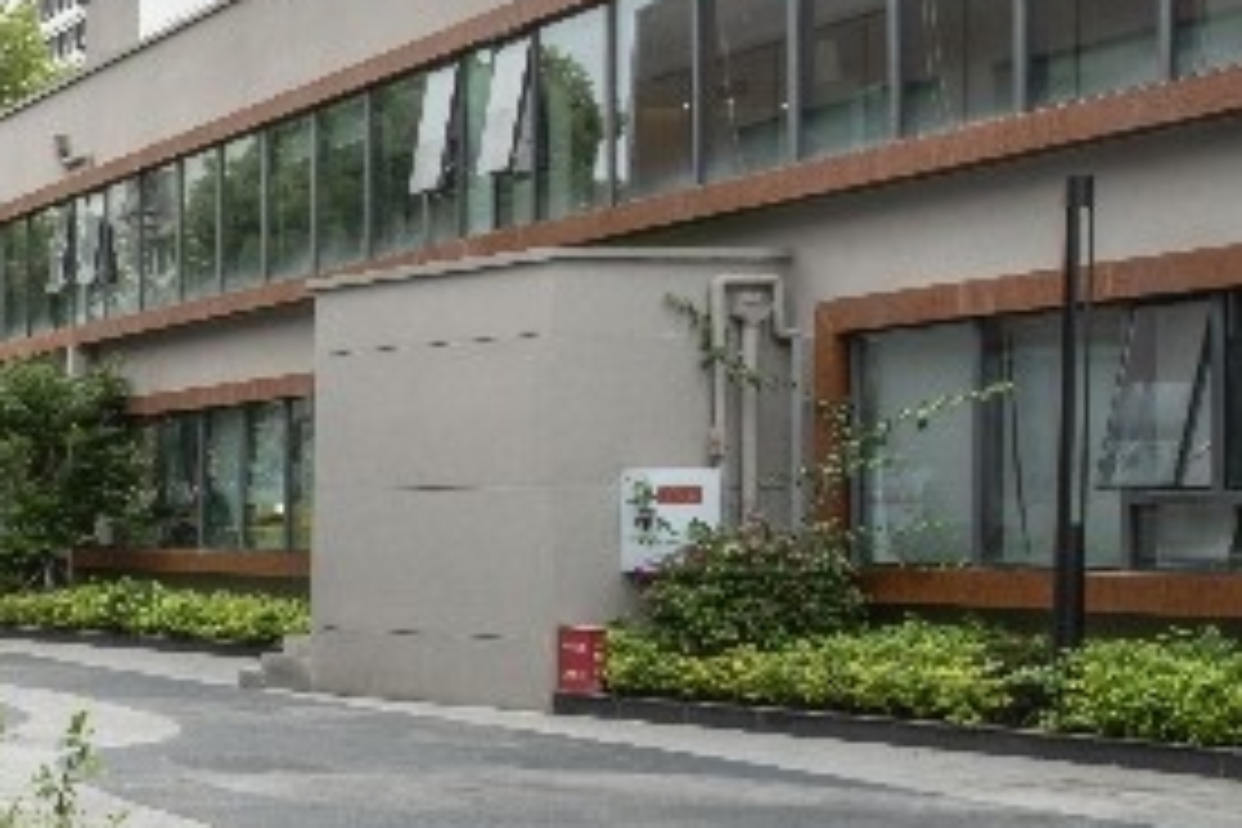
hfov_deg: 23.0
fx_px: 2173
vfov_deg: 20.4
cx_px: -806
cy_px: -117
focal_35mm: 63
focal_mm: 17
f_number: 16
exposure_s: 1/25
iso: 100
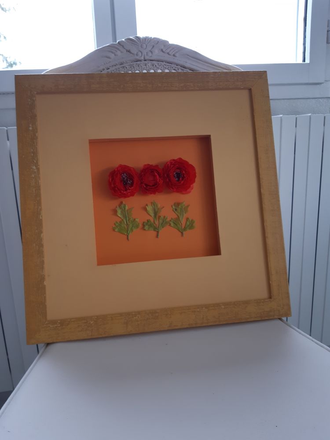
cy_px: 220
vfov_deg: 67.3
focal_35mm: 26
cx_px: 165
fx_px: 330
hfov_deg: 53.1
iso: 64
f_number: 1.7
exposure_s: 1/50
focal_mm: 3.92
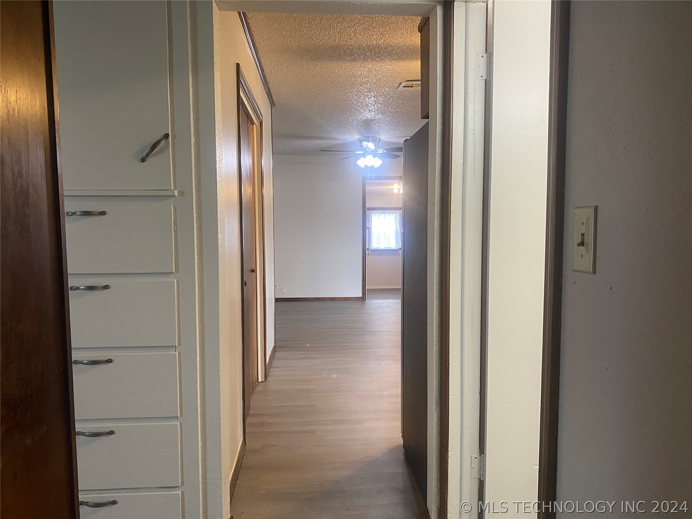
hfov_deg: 67.3
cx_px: 346
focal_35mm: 26
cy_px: 260
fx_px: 520
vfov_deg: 53.1
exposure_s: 1/60
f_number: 1.8
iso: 200
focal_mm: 4.25
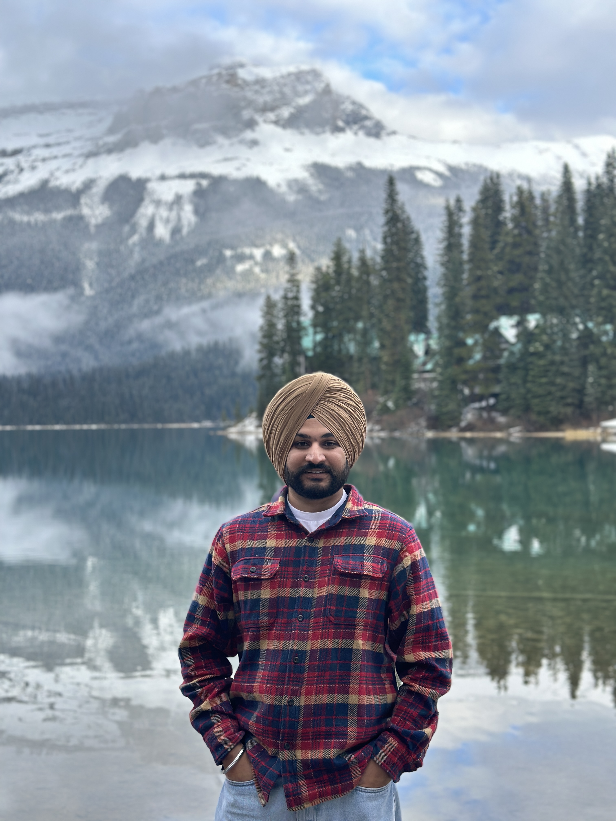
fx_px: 1139
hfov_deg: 30.3
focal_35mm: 48
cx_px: 308
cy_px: 410
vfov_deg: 39.7
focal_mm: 6.86
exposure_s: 1/719
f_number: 1.78
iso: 80
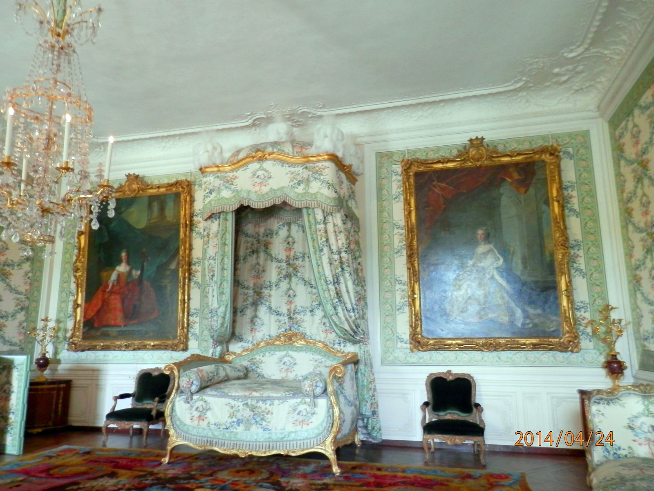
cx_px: 327
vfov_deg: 54.9
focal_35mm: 25
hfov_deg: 69.4
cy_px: 246
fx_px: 472
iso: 200
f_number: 3
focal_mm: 4.5
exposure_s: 1/8
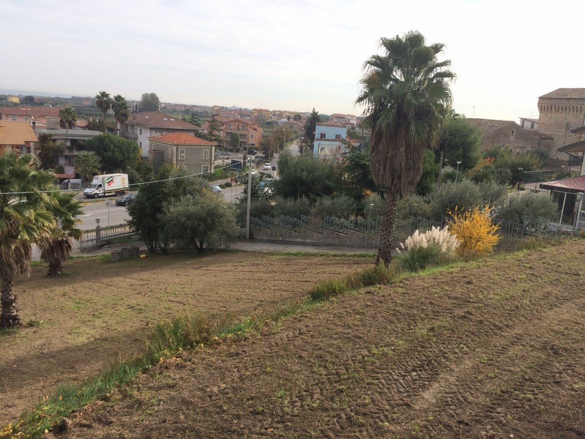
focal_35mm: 29
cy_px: 220
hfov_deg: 61.7
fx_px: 490
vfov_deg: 48.2
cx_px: 292
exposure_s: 1/1866
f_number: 2.2
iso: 50
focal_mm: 4.15
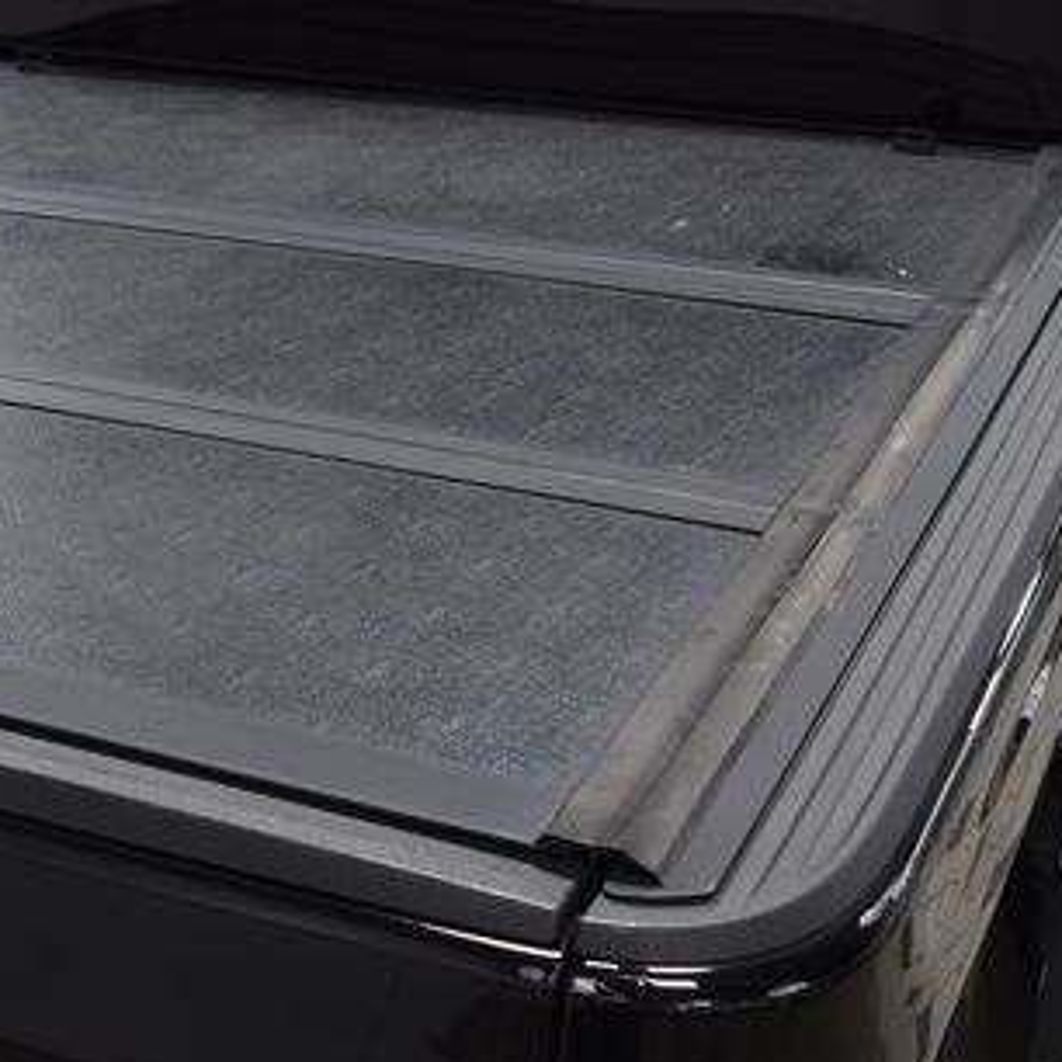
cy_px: 436
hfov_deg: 26.1
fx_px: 2221
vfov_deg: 26.8
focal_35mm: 64
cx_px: 135
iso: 500
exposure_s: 1/15
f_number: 6.3
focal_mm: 24
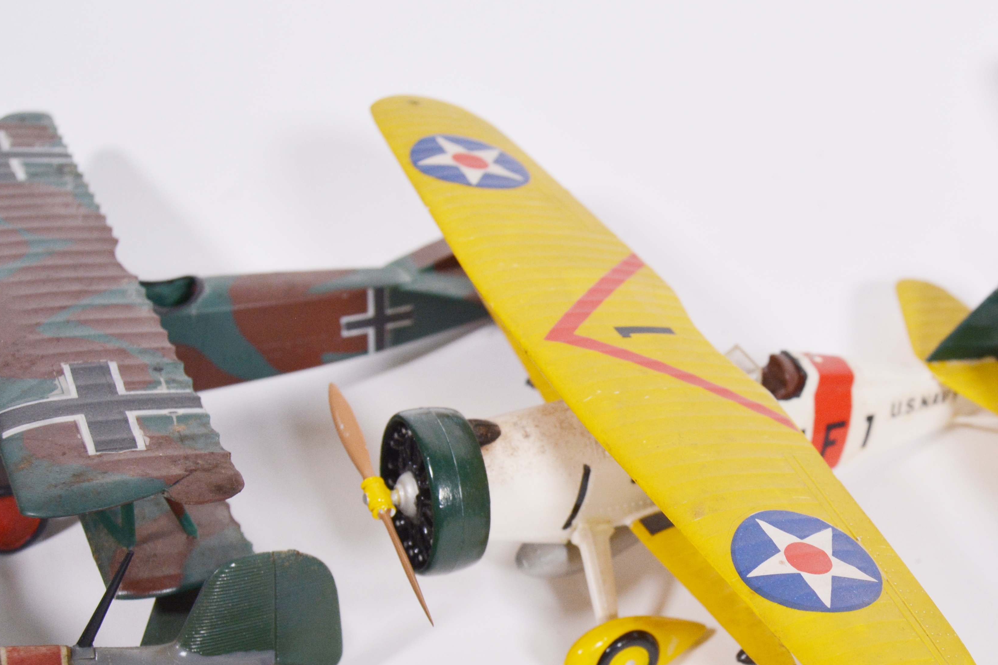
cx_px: 831
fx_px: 1663
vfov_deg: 22.4
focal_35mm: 60
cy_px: 488
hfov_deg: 32.3
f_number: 5
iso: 400
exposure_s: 1/100
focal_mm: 22
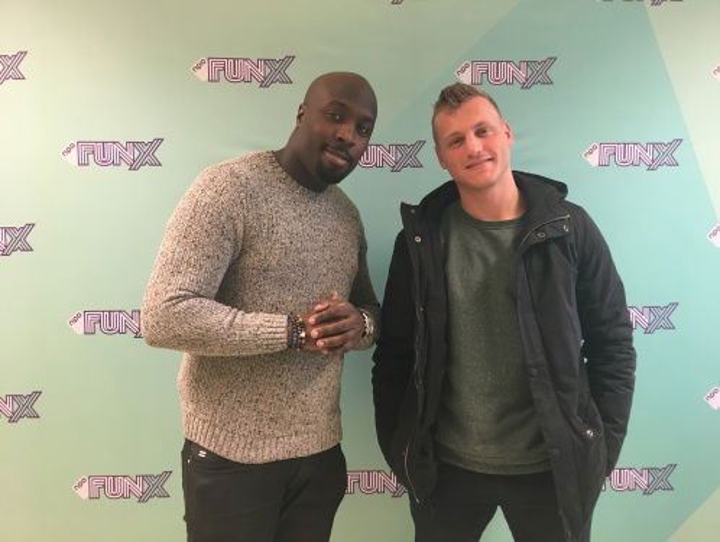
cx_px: 360
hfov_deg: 61.6
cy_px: 271
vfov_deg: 48.3
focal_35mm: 29
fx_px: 604
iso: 64
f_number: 2.2
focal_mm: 4.15
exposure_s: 1/17
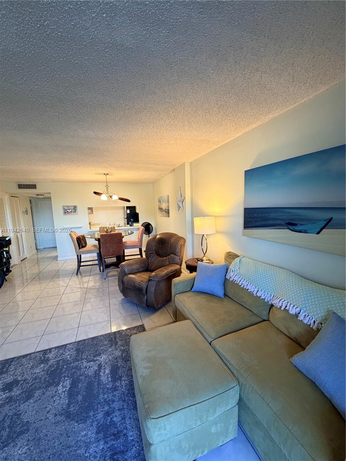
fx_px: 187
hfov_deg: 85.7
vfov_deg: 102.1
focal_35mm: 14
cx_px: 173
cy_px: 230
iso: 250
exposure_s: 1/60
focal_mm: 2.22
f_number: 2.2
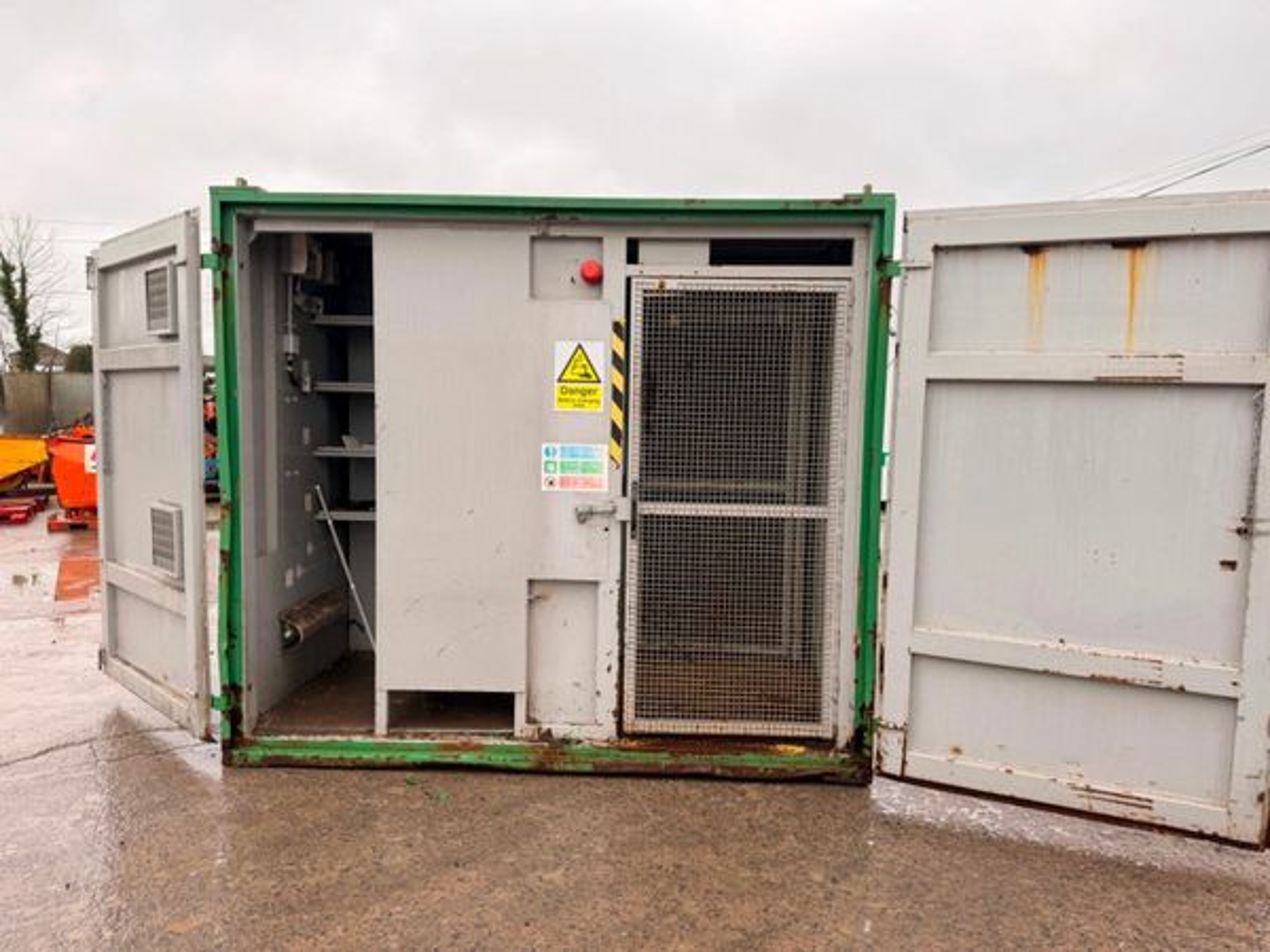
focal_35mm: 24
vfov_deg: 56.8
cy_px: 476
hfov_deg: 71.6
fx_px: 881
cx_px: 635
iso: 50
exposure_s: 1/124
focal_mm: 6.76
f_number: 1.78
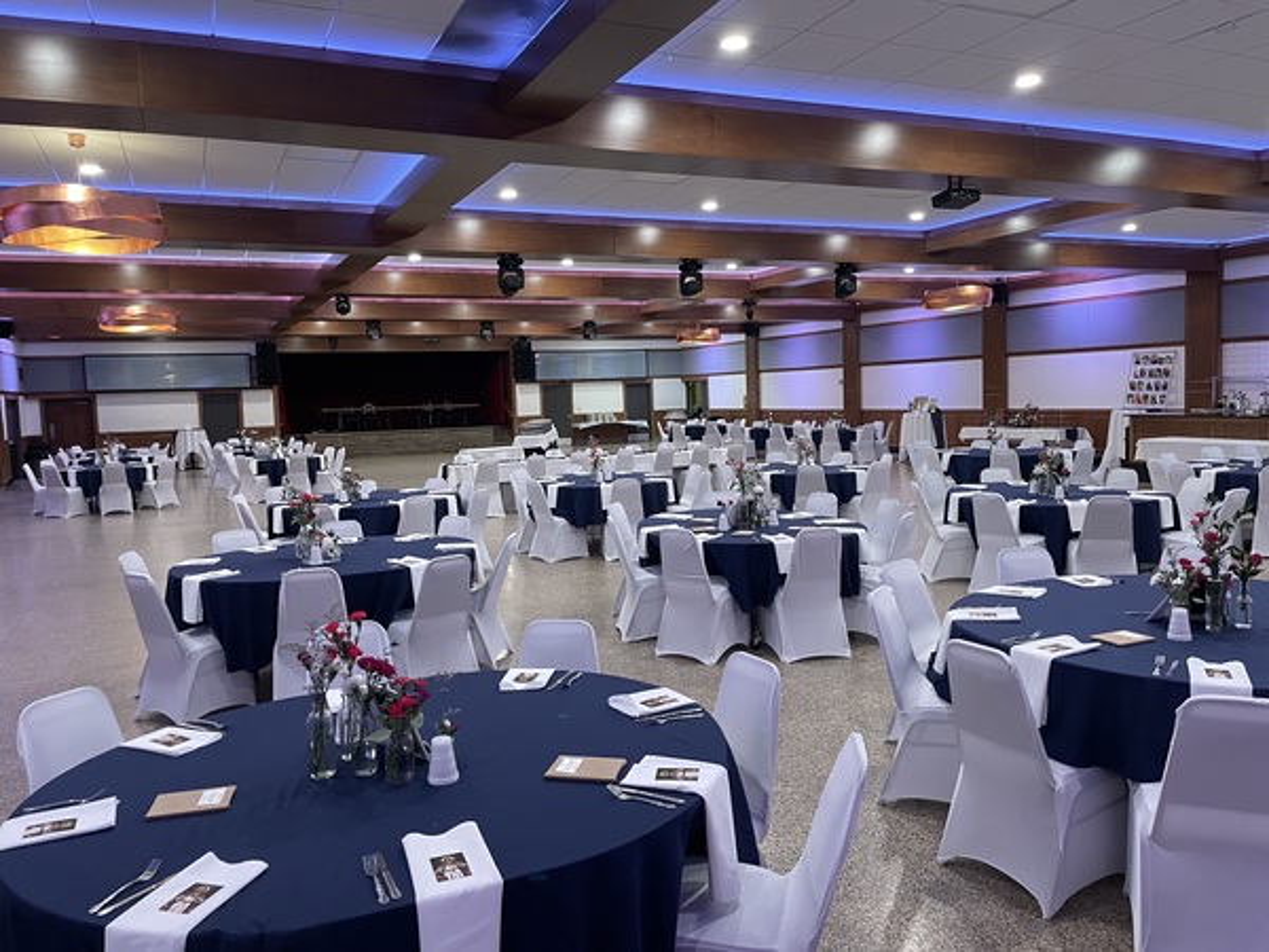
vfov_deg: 53.1
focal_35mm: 26
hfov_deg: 67.3
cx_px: 634
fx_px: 953
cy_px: 476
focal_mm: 4.2
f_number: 1.6
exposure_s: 1/60
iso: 320
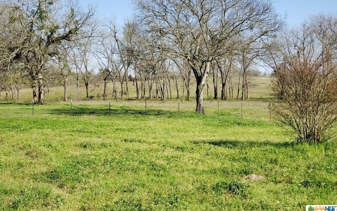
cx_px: 169
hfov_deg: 36.3
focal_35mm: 56
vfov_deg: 23.1
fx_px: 514
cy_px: 88
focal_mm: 6
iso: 32
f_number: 2.4
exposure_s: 1/460
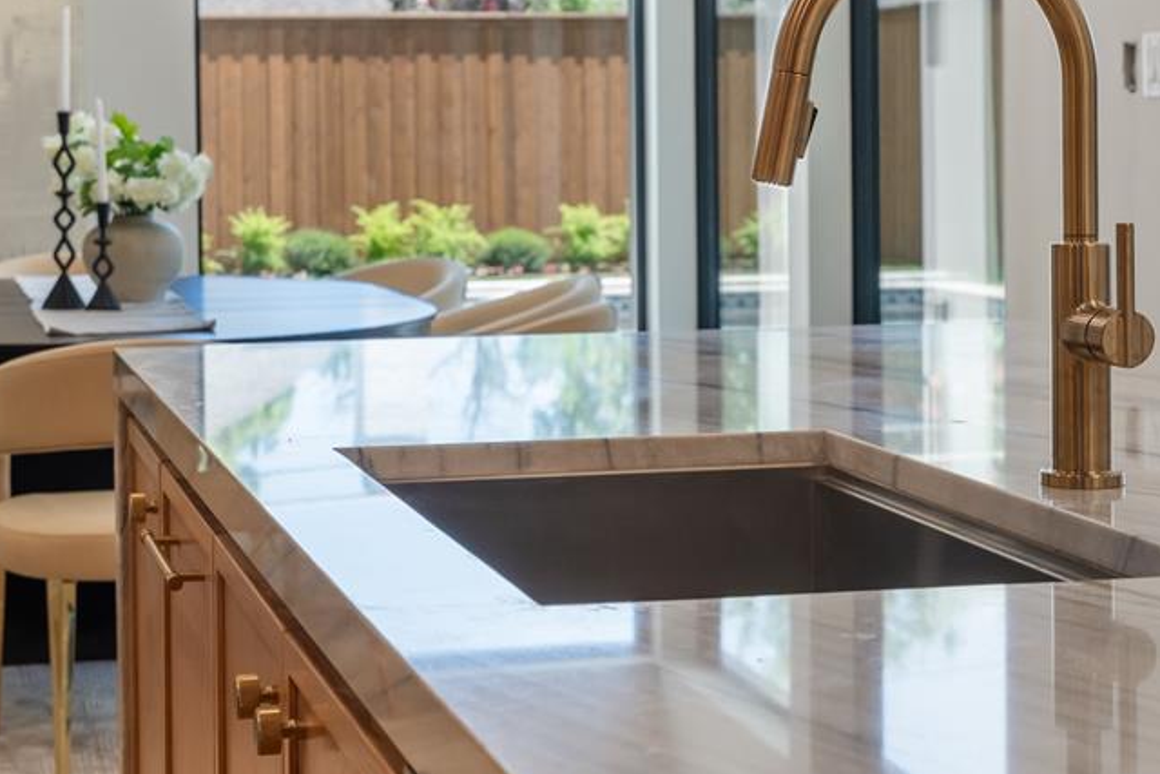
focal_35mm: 81
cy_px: 175
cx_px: 504
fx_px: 2619
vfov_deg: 16.7
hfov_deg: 25.0
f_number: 8
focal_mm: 50.8
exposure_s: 1/80
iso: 800
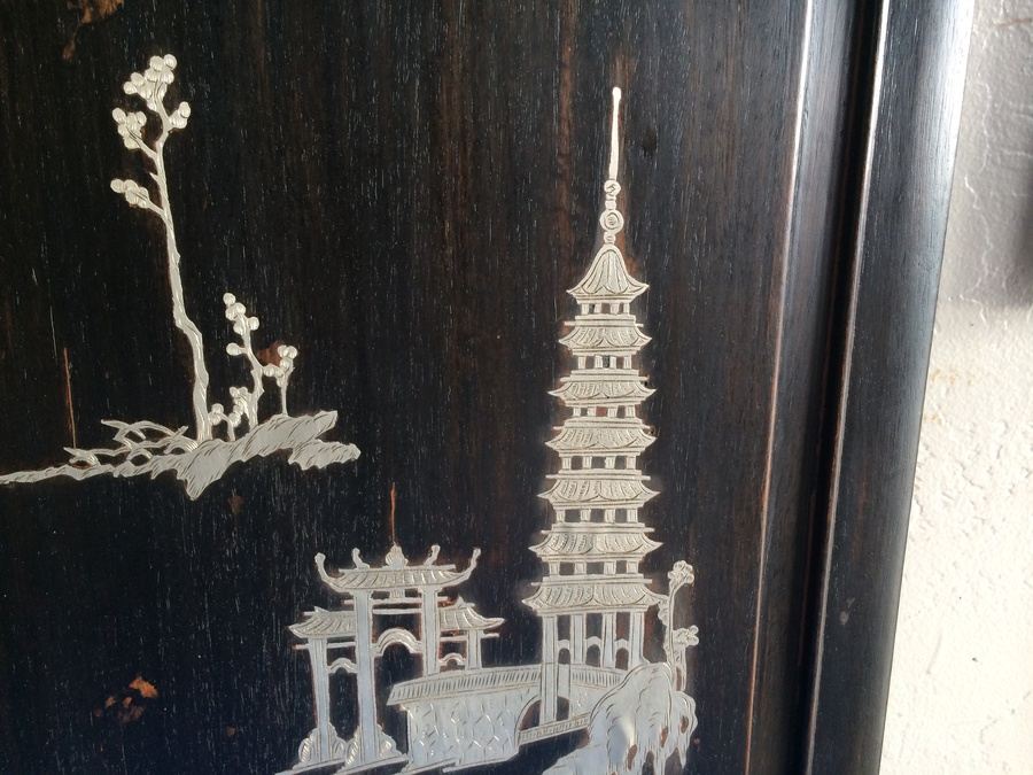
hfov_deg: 60.0
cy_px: 388
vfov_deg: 46.8
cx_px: 516
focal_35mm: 30
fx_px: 895
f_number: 2.2
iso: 125
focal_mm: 4.12
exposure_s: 1/30
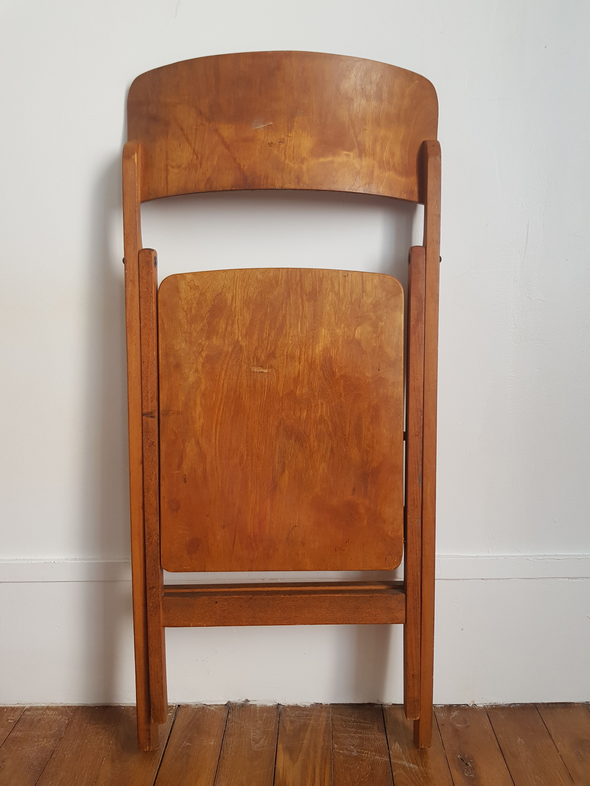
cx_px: 295
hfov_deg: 53.1
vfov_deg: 67.3
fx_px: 591
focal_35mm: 26
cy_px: 393
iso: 80
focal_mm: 4.2
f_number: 1.7
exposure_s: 1/60
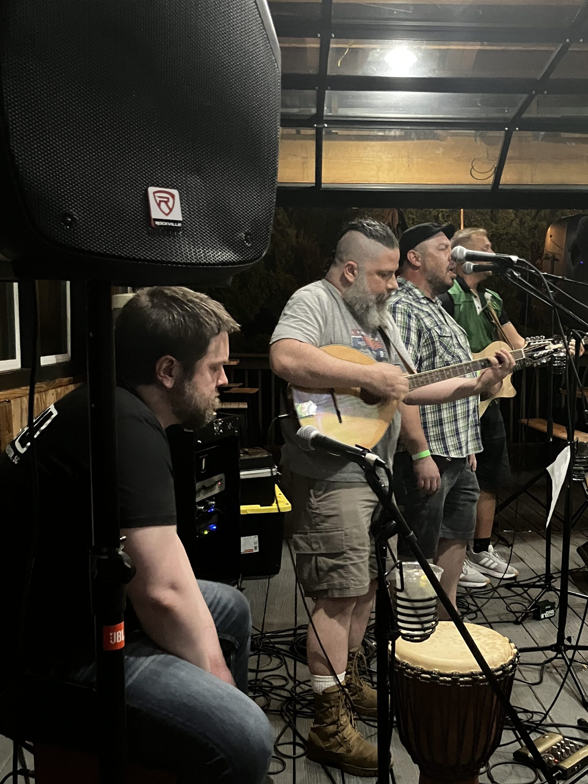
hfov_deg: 49.7
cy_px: 392
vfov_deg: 63.4
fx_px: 634
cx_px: 294
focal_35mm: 28
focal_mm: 3.99
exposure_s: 1/17
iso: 640
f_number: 1.8
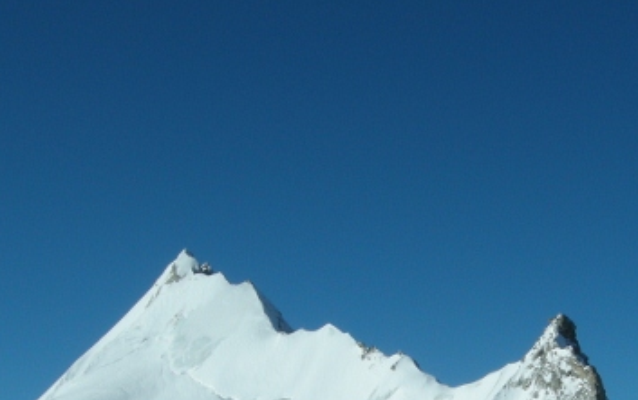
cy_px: 500
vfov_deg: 15.0
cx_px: 461
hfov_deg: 24.4
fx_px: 1461
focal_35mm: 84
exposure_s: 1/462
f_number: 7.6
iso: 64
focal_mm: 7.5
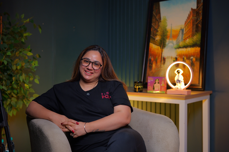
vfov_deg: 26.5
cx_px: 114
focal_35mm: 51
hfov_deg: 38.9
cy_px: 76
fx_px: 324
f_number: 2.8
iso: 1000
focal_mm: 51
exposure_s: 1/125
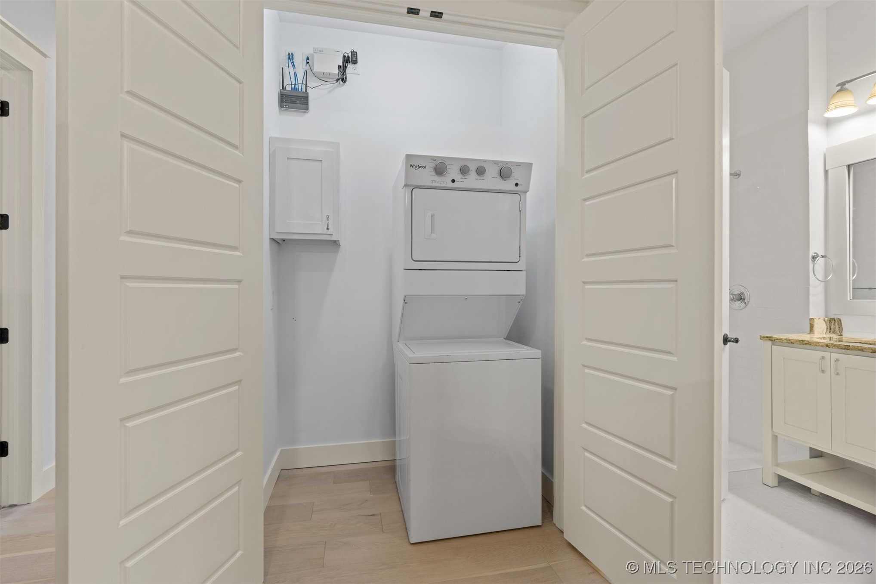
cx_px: 438
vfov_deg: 73.7
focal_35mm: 16
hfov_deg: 96.7
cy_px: 292
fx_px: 389
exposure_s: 1/1.25
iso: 100
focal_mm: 16
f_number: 8
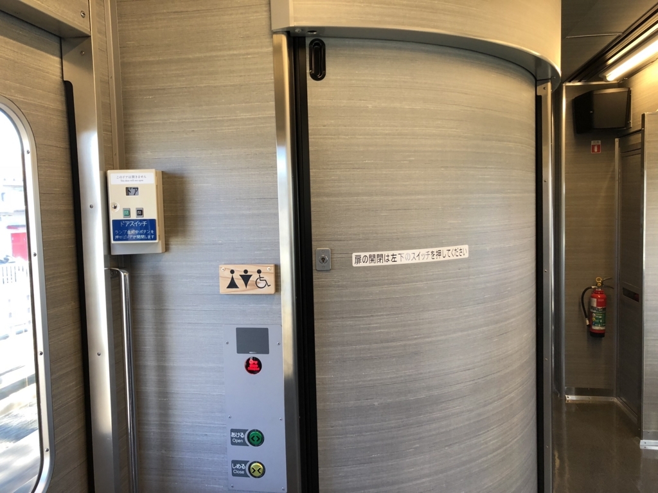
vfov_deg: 49.7
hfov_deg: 63.4
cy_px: 246
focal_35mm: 28
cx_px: 329
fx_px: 532
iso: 25
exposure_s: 1/40
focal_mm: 4
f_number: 1.8
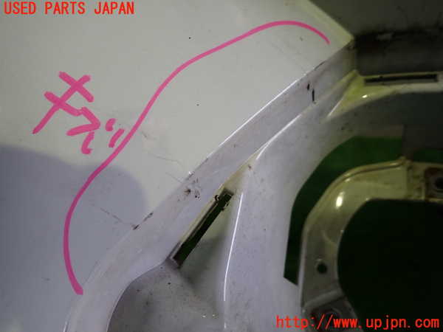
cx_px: 222
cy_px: 166
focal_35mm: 25
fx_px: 320
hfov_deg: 69.4
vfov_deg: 54.9
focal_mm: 4.5
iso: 200
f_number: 2
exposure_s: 1/40
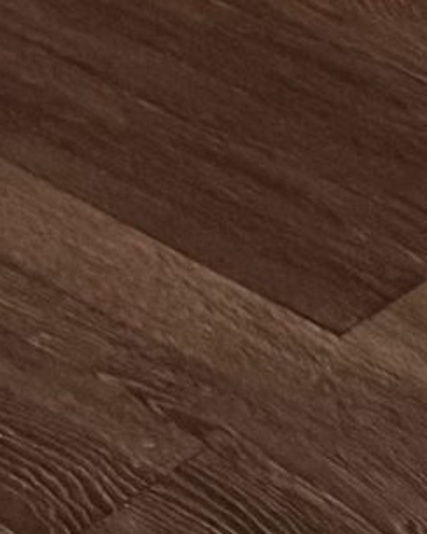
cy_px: -1348
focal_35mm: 236
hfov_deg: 6.6
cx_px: 245
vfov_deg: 6.9
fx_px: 3728
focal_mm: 6.76
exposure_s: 1/60
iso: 500
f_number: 1.78
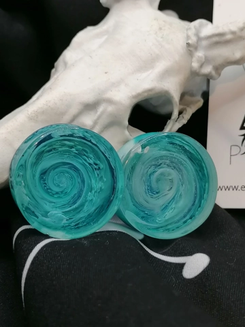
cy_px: 164
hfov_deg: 19.9
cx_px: 122
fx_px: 698
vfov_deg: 26.3
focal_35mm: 74
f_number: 1.8
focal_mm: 4.75
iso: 100
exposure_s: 1/50
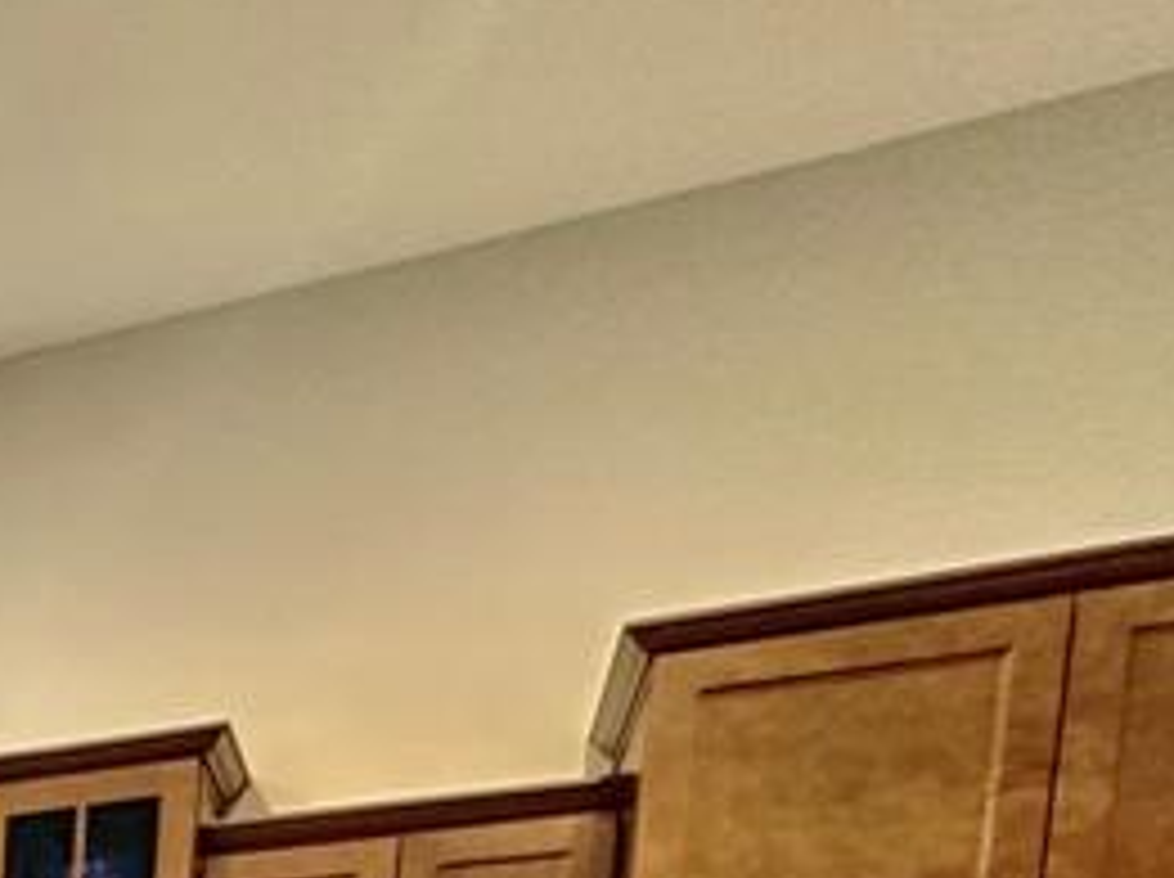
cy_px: 1558
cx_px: -751
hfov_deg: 24.0
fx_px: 1863
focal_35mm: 55
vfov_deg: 19.8
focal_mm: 2.22
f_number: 2.2
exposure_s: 1/60
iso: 320
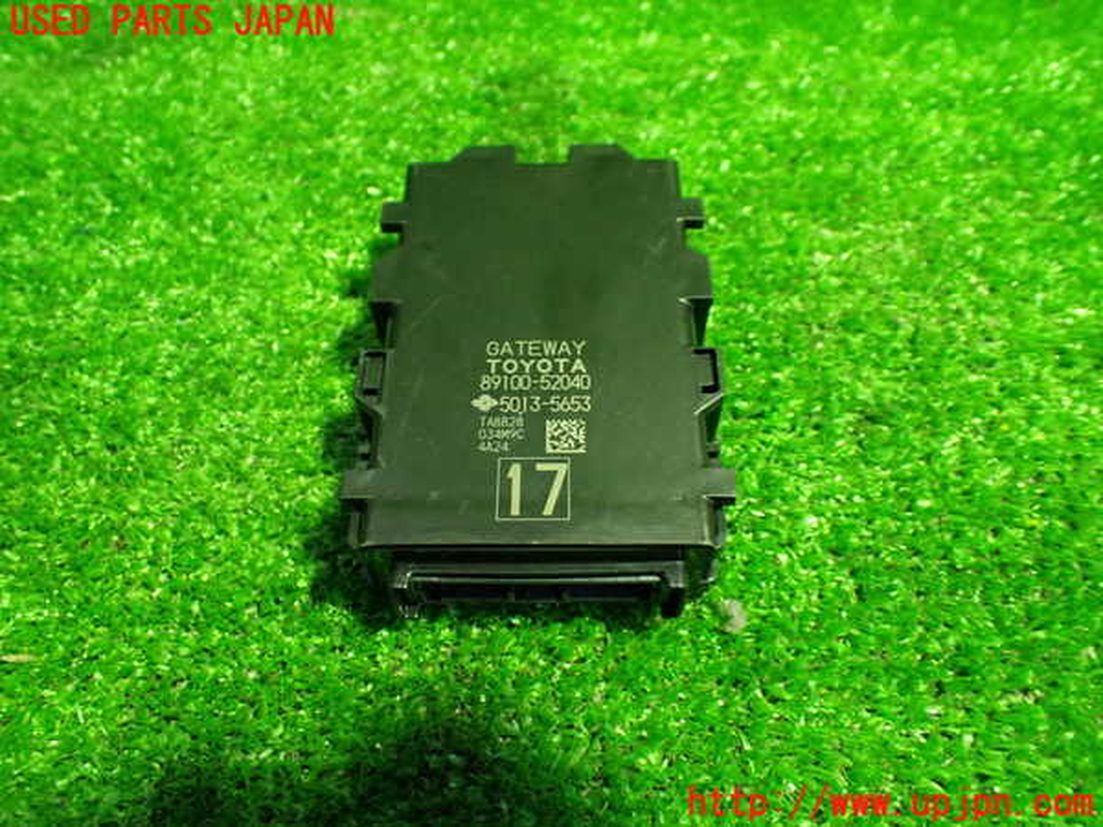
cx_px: 552
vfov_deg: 46.8
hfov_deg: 60.0
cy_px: 414
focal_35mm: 30
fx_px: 956
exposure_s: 1/50
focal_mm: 5.4
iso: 800
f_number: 2.3
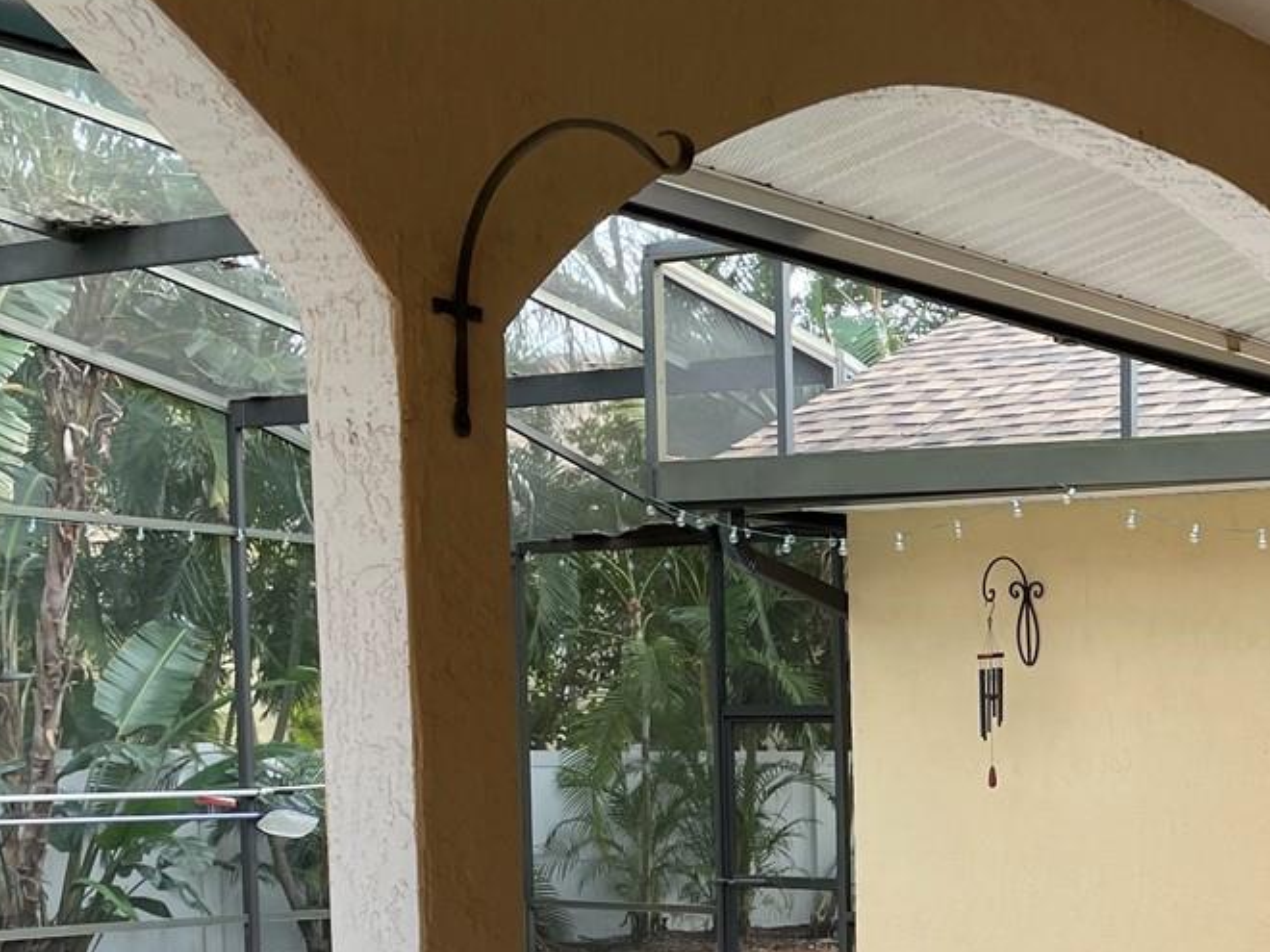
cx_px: 1378
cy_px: 942
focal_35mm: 63
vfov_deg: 22.4
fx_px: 2311
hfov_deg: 28.1
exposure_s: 1/129
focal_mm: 4.2
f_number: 1.6
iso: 32
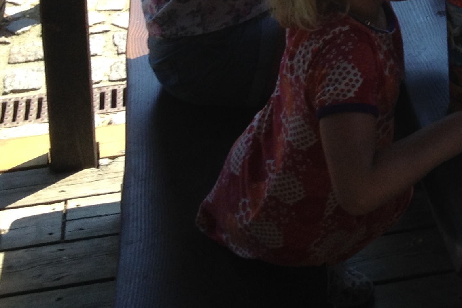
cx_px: 500
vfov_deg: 12.5
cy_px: -166
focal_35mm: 104
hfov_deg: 18.9
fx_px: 1335
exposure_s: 1/421
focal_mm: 4.28
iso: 50
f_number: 2.4
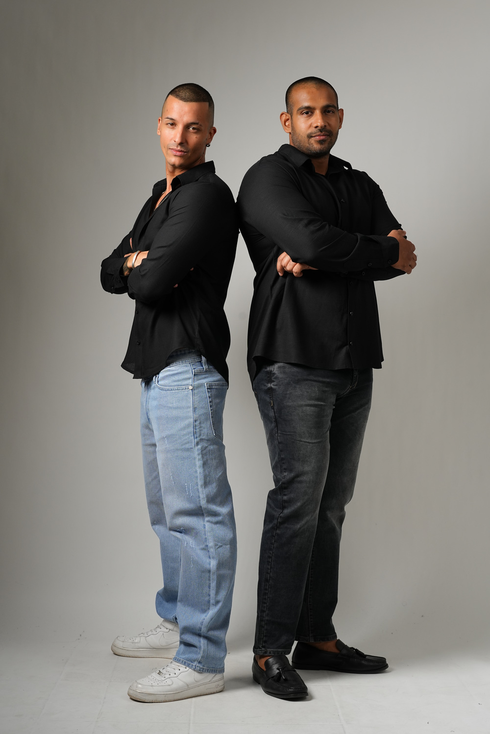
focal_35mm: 60
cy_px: 367
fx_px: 1225
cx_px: 245
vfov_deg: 33.4
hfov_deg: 22.6
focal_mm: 60
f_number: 8
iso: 500
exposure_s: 1/200
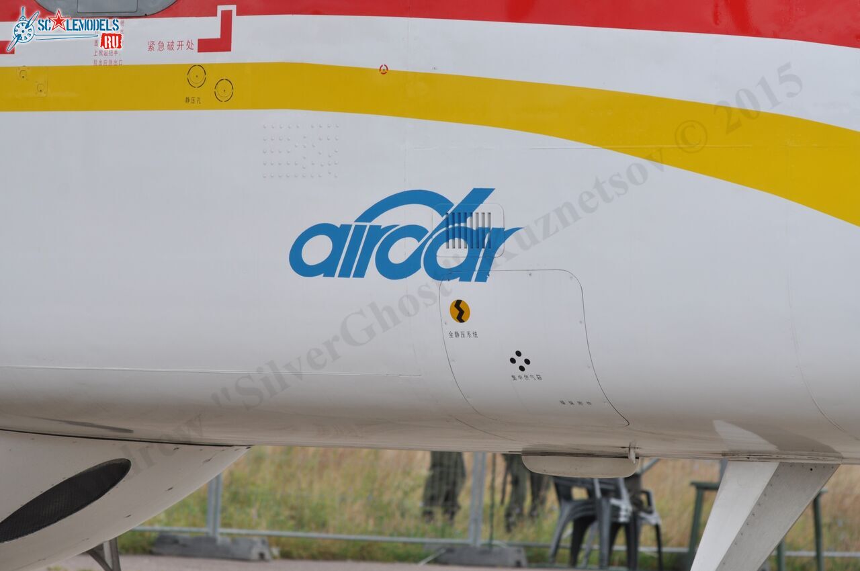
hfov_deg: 11.0
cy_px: 286
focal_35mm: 188
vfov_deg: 7.3
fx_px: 4473
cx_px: 430
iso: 200
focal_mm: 125
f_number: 8
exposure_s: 1/100
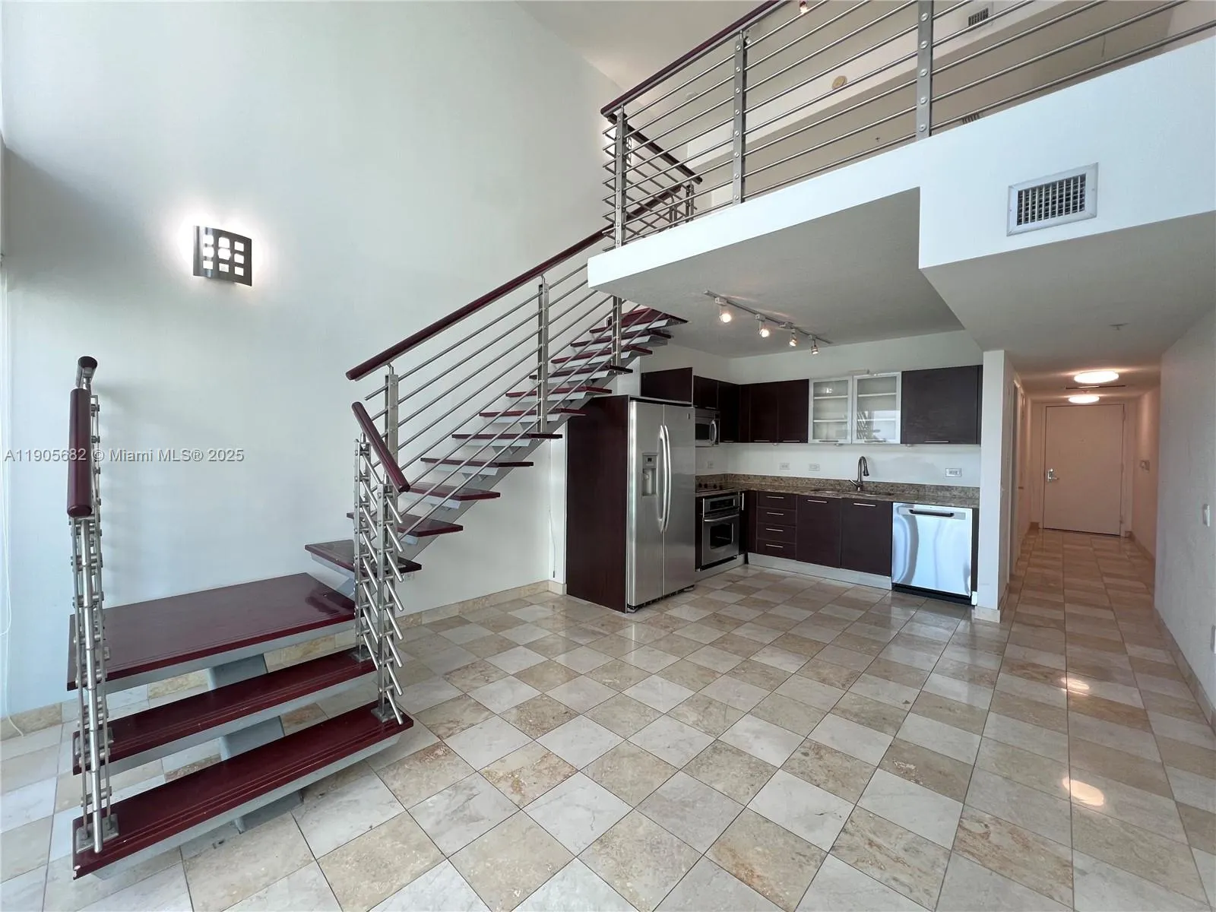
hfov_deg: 106.2
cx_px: 608
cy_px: 456
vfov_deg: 89.9
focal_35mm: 13
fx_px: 457
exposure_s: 1/120
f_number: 1.8
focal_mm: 1.57
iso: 125
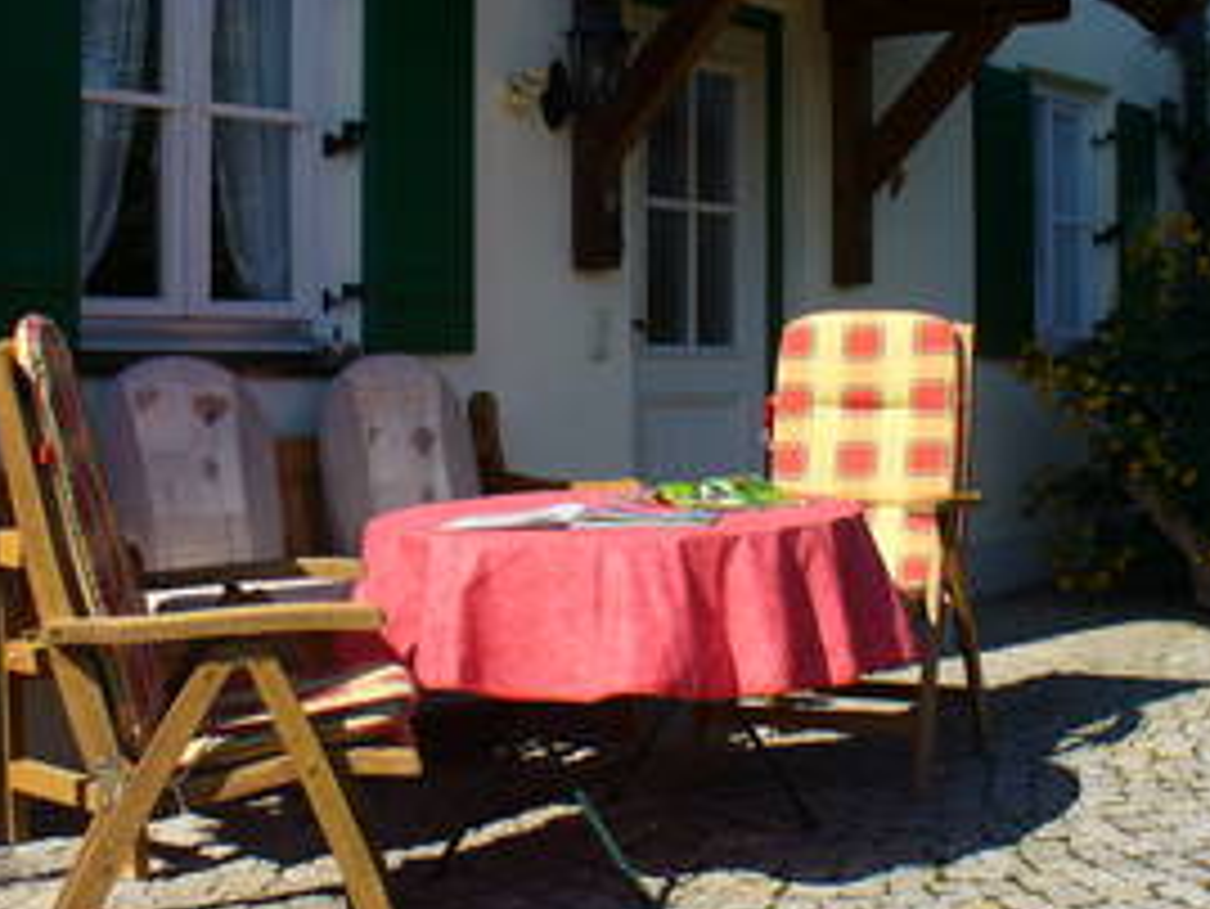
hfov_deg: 34.9
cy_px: 346
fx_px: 1923
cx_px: 657
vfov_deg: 26.5
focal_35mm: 55
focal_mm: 6.1
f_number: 5.6
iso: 64
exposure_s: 1/250
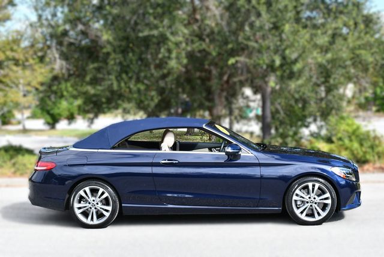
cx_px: 192
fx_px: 619
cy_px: 128
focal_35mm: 58
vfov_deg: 23.4
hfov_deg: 34.5
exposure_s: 1/250
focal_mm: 29
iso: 200
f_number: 7.1
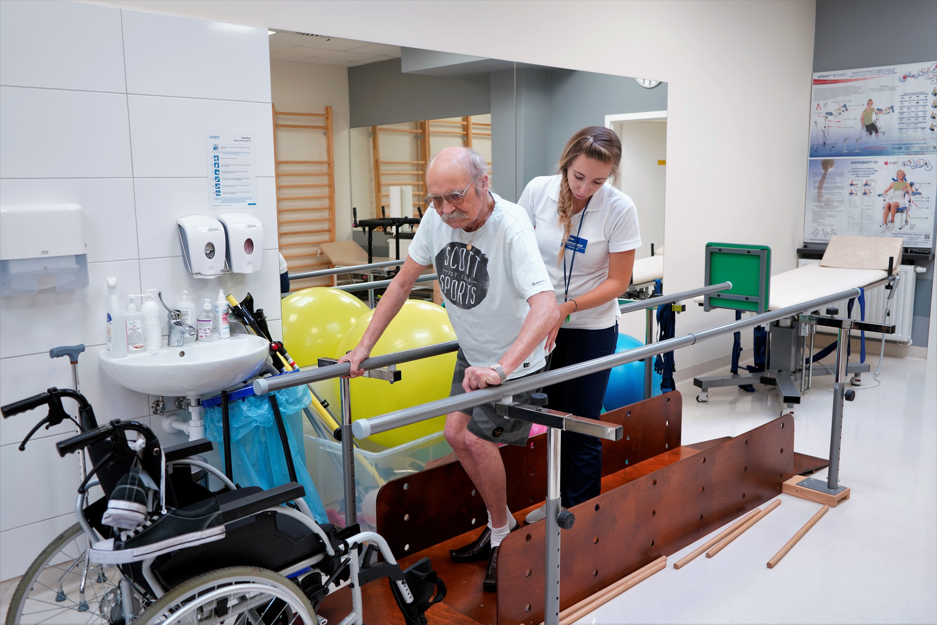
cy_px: 312
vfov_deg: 42.3
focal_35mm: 31
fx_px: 807
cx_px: 468
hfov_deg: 60.3
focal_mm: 31
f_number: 4
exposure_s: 1/40
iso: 320
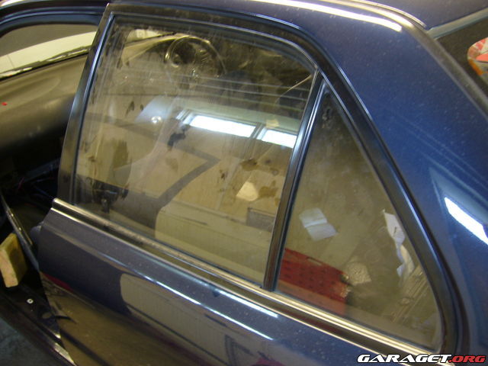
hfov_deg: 52.6
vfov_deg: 40.7
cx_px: 244
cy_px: 183
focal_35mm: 35
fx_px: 493
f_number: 2.8
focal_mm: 5.8
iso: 80
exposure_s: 1/4
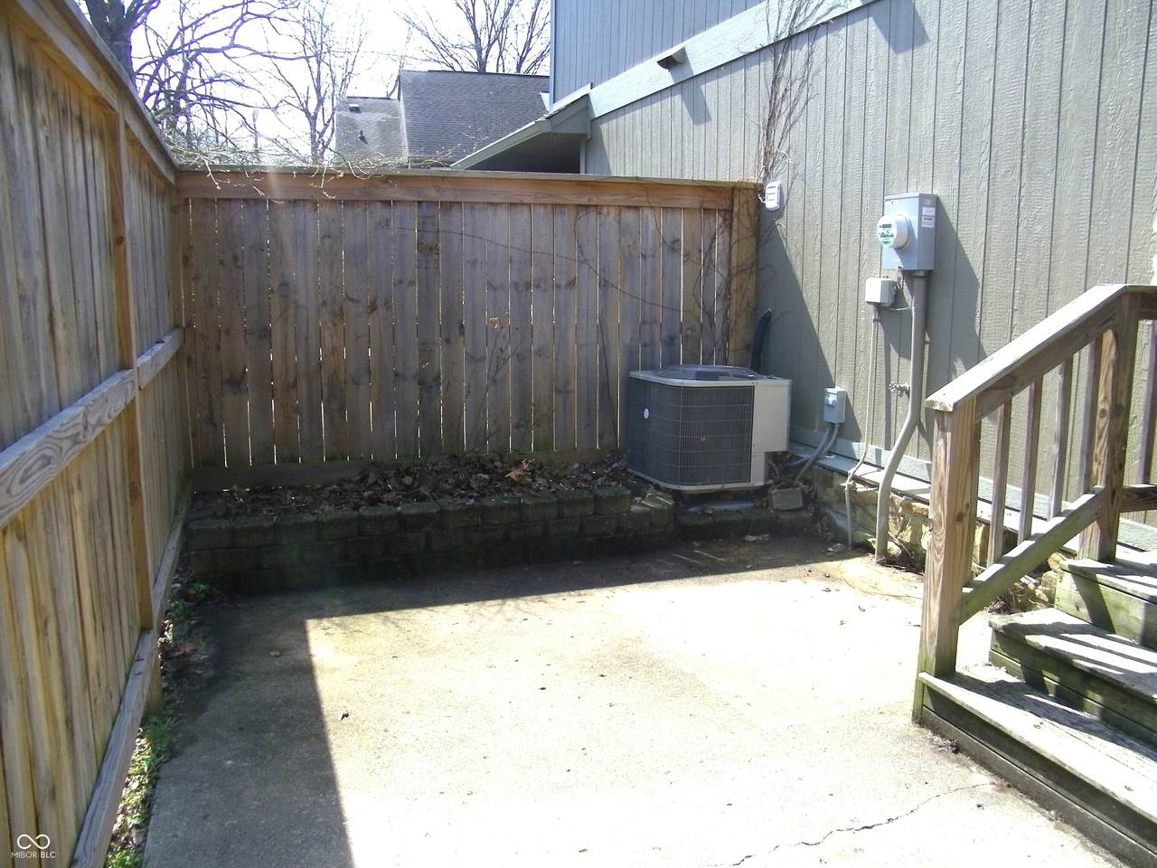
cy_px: 434
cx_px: 578
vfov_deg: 49.7
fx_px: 936
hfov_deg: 63.4
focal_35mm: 28
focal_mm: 5
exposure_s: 1/125
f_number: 7
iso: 80
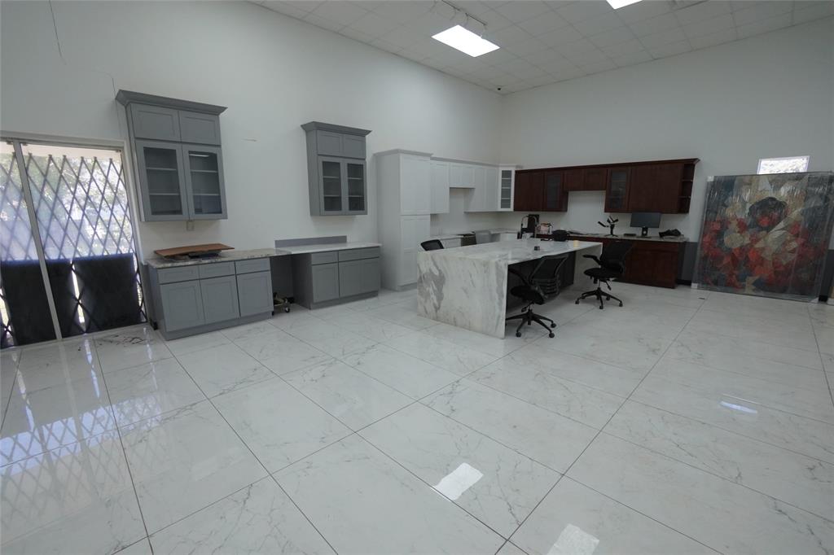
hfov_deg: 100.4
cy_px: 278
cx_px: 417
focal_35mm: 15
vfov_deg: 77.3
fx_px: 347
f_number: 4
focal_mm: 10
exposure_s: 1/640
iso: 2000
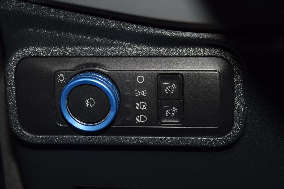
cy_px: 94
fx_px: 828
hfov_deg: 19.5
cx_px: 142
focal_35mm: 105
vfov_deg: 13.0
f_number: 8
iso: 100
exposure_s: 1/125
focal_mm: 70
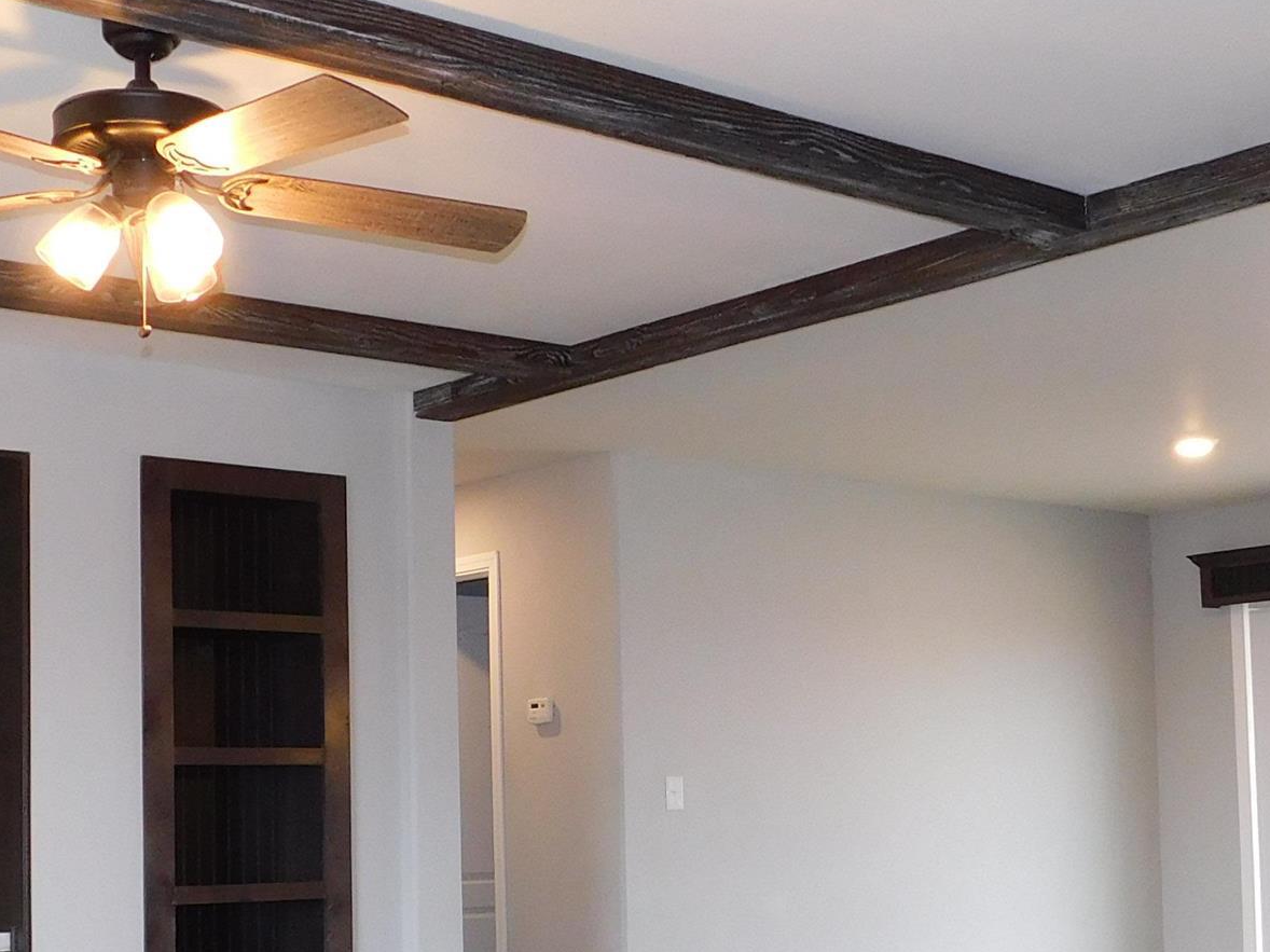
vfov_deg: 24.2
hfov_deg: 32.2
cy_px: 696
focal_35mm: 60
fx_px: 2201
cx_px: 705
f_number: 3
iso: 200
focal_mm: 4
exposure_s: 1/30
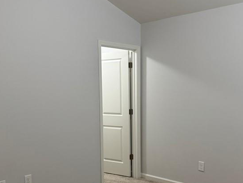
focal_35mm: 45
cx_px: 134
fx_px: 316
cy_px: 125
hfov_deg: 42.0
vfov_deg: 31.9
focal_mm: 6.76
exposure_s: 1/60
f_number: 1.78
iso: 160
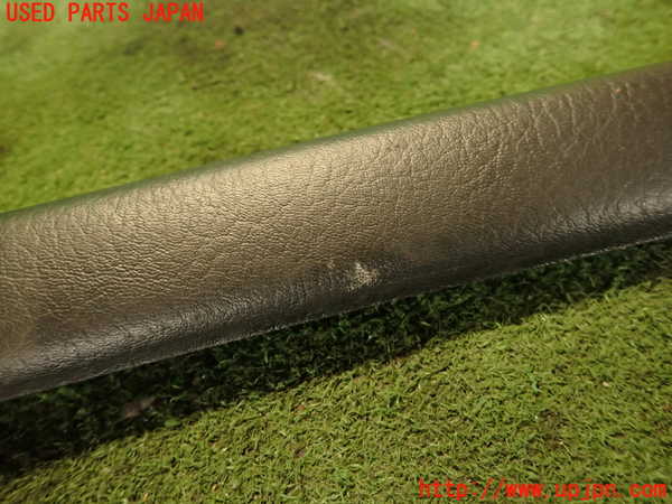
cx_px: 336
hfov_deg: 69.4
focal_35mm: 25
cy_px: 252
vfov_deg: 54.9
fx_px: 485
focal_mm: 4.5
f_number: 2
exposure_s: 1/30
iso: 400
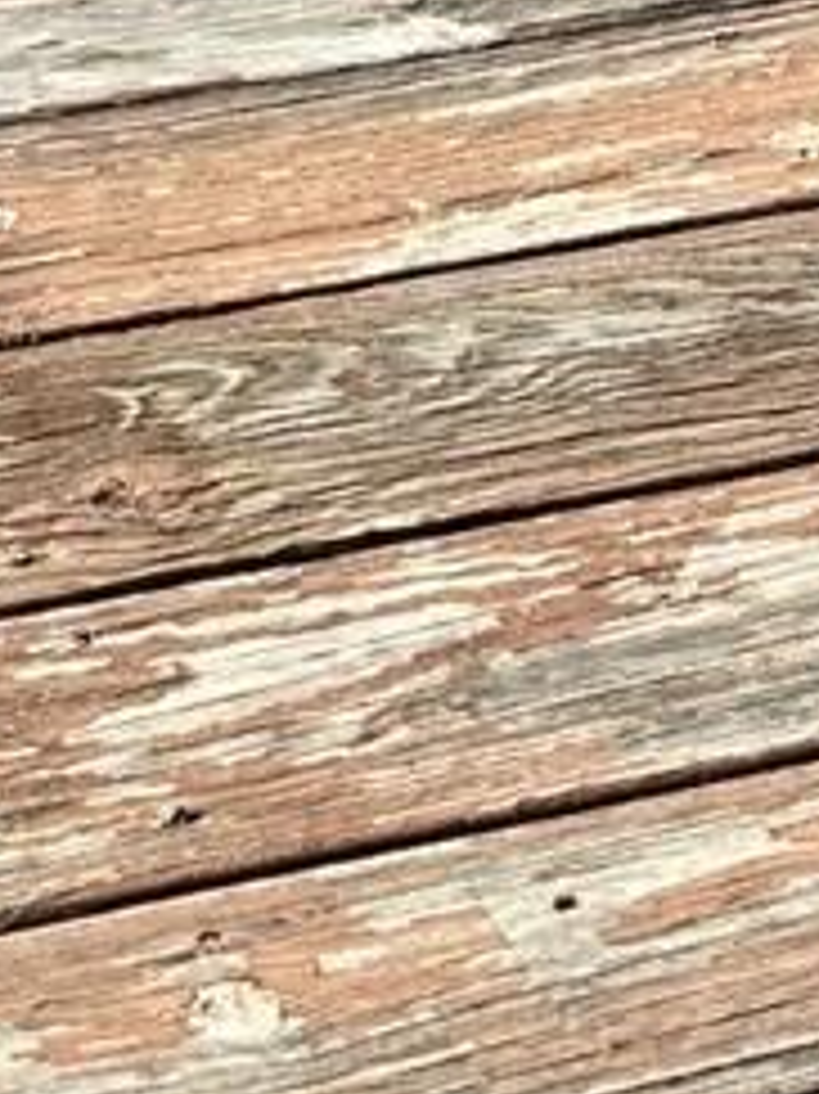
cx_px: -130
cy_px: -2292
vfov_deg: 9.7
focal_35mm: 152
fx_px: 4799
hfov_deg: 9.6
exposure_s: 1/3356
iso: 80
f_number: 1.78
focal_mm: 6.86
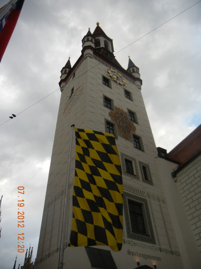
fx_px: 232
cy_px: 134
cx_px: 100
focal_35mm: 30
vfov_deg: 60.0
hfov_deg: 46.8
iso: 160
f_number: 3.5
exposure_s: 1/346
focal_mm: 5.4
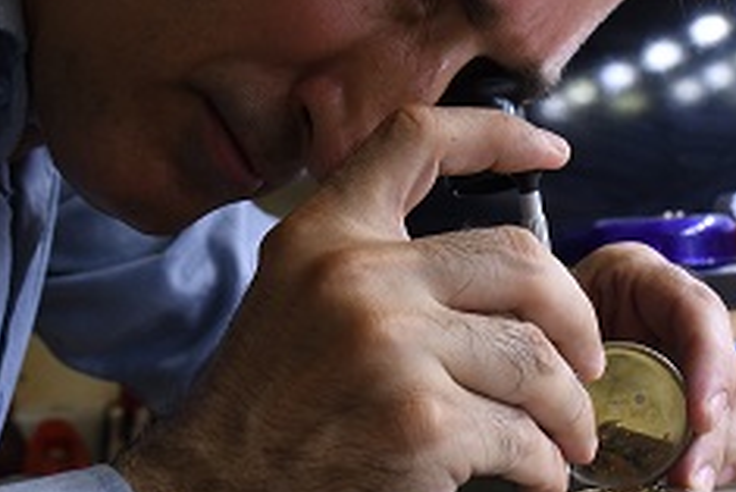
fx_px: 1411
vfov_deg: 19.6
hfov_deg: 29.2
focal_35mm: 69
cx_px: 429
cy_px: 107
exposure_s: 1/30
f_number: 4.5
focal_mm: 18
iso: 640
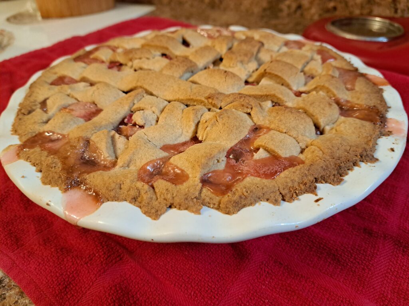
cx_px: 204
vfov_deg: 56.8
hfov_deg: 71.6
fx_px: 284
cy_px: 153
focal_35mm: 24
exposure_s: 1/40
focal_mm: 5.23
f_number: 1.8
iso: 400
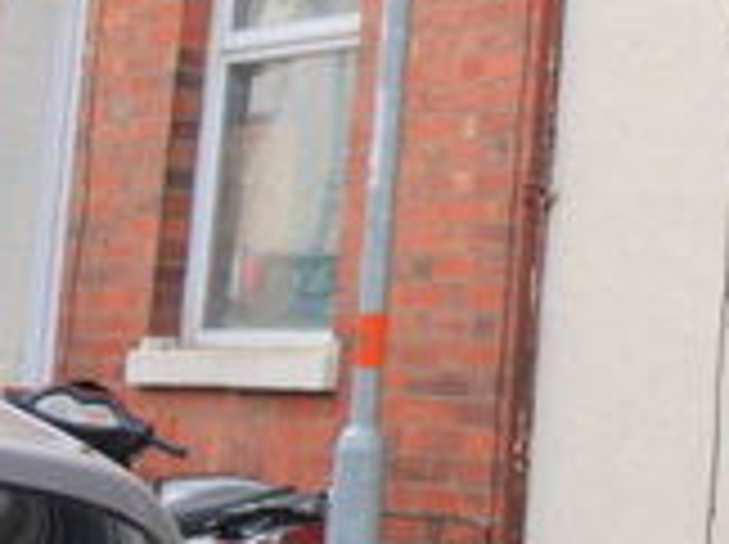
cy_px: -61
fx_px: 2629
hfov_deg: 13.9
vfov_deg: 11.6
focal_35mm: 125
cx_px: 1359
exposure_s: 1/250
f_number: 8
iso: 400
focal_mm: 20
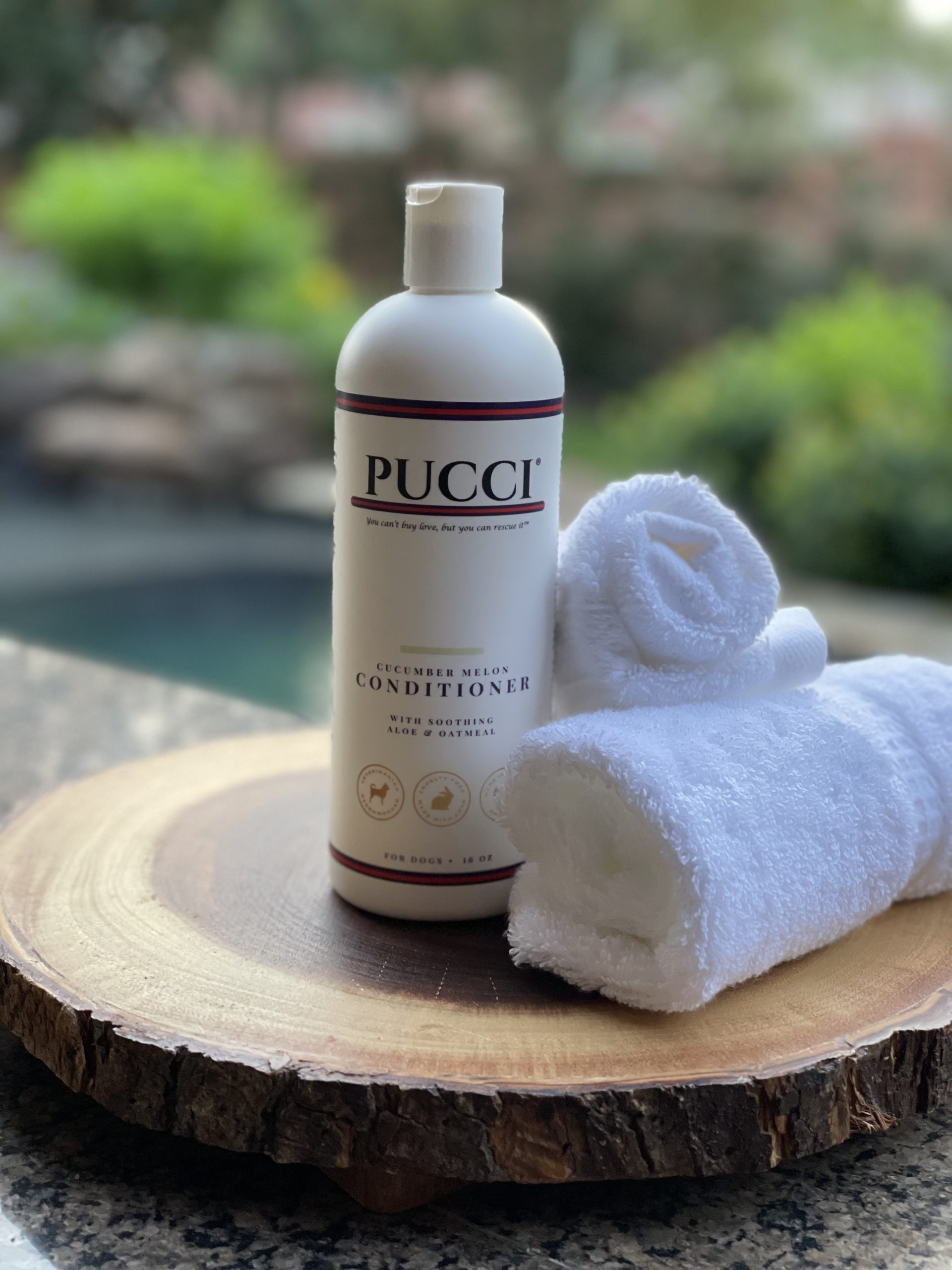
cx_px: 476
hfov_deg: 28.0
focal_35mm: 52
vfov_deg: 36.8
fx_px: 1907
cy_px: 635
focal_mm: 6
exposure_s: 1/122
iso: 200
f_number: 2
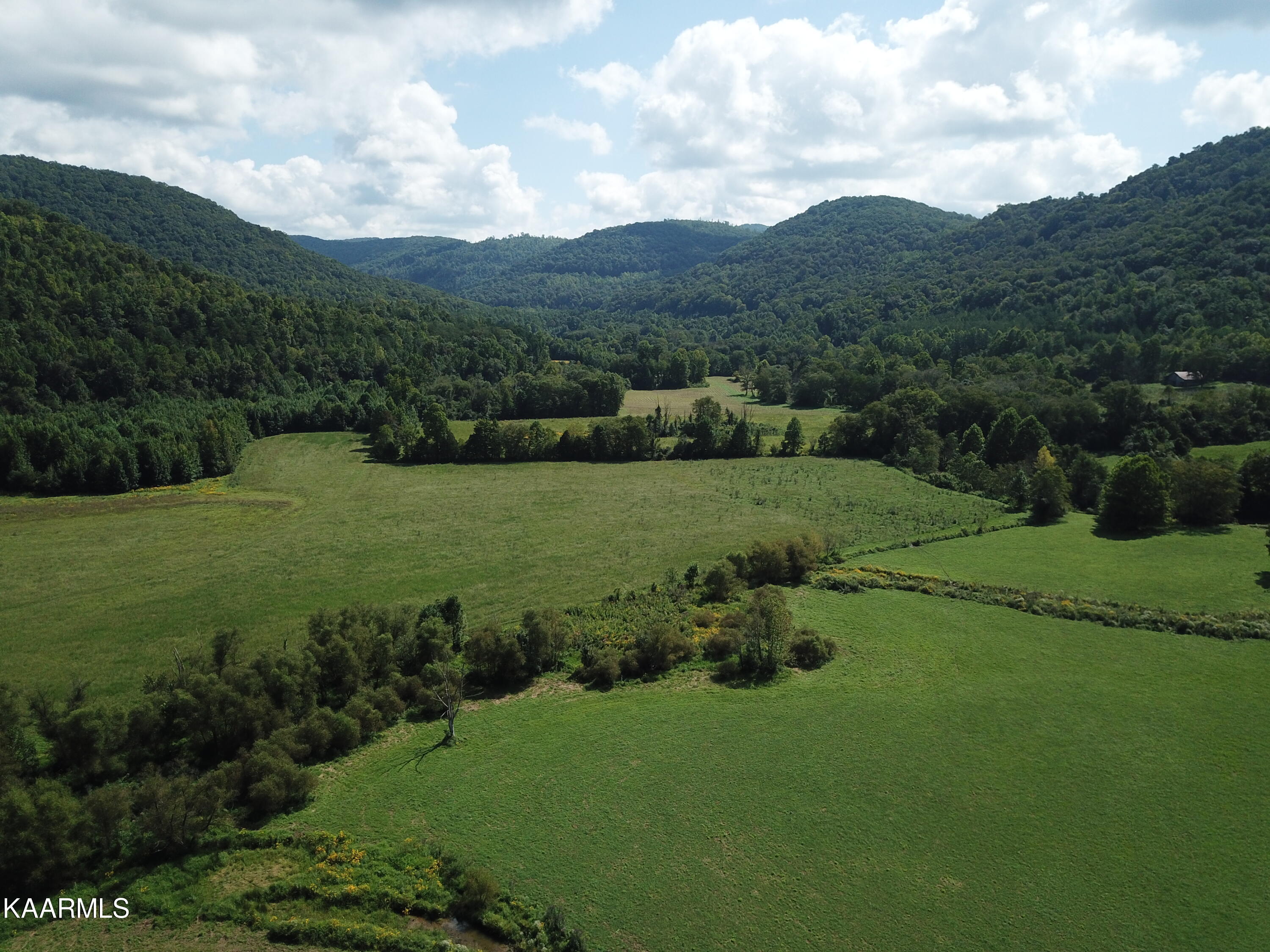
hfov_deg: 67.3
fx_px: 954
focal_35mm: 26
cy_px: 476
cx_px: 635
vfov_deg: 53.1
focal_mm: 4.73
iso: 100
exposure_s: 1/1618
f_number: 2.2
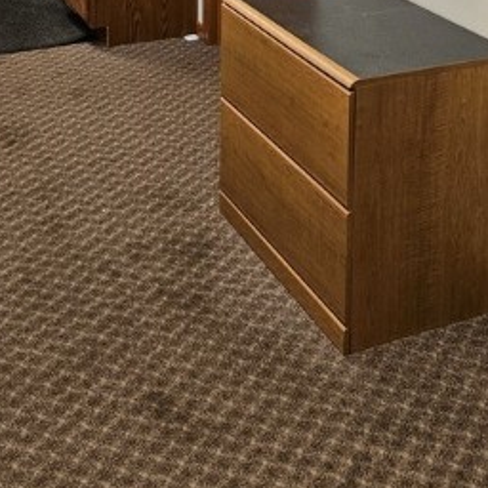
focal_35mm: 61
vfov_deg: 24.0
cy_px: -177
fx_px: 973
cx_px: 189
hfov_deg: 28.1
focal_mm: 5.4
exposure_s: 1/120
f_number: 1.8
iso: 200
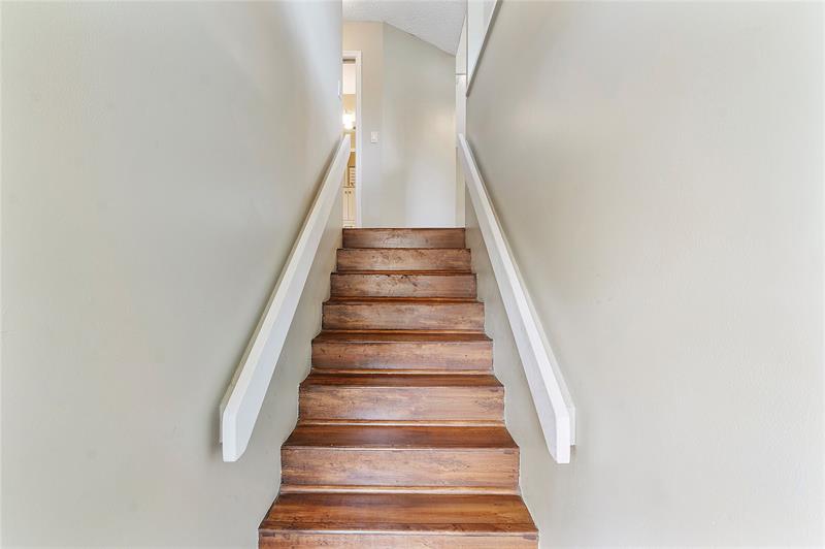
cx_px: 412
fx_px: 343
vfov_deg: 77.2
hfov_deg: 100.4
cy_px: 274
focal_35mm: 15
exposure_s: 1/2.5
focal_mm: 10
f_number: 11
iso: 160
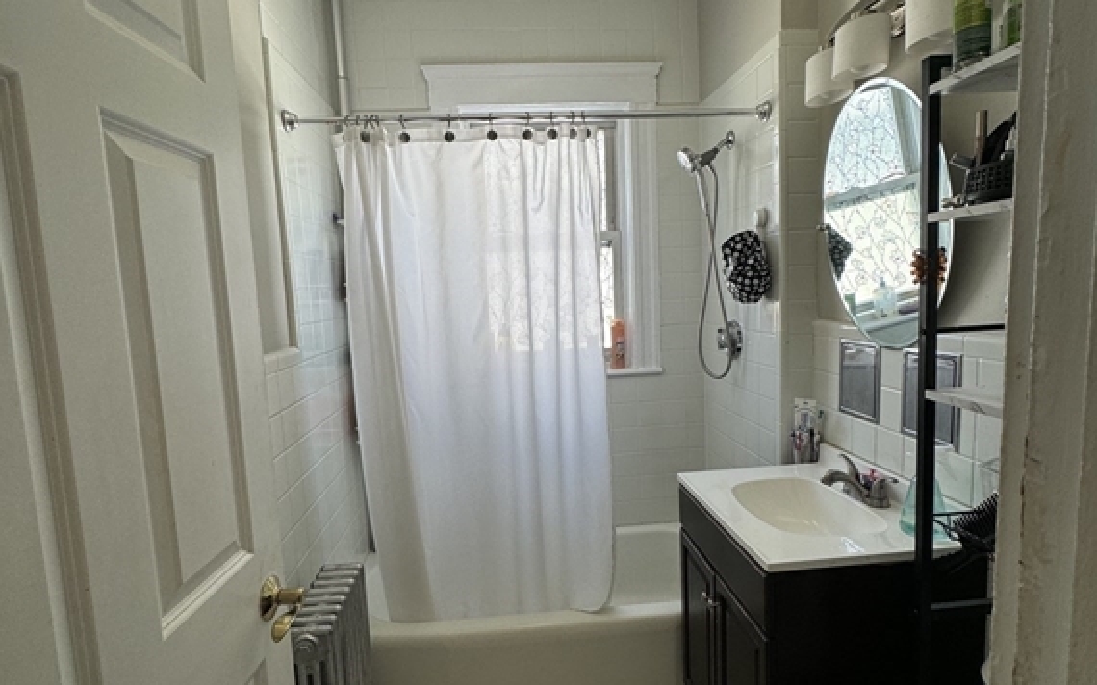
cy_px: 354
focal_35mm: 20
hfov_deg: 85.1
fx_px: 598
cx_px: 547
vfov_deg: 59.6
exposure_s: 1/120
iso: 80
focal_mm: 2.22
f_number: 2.2
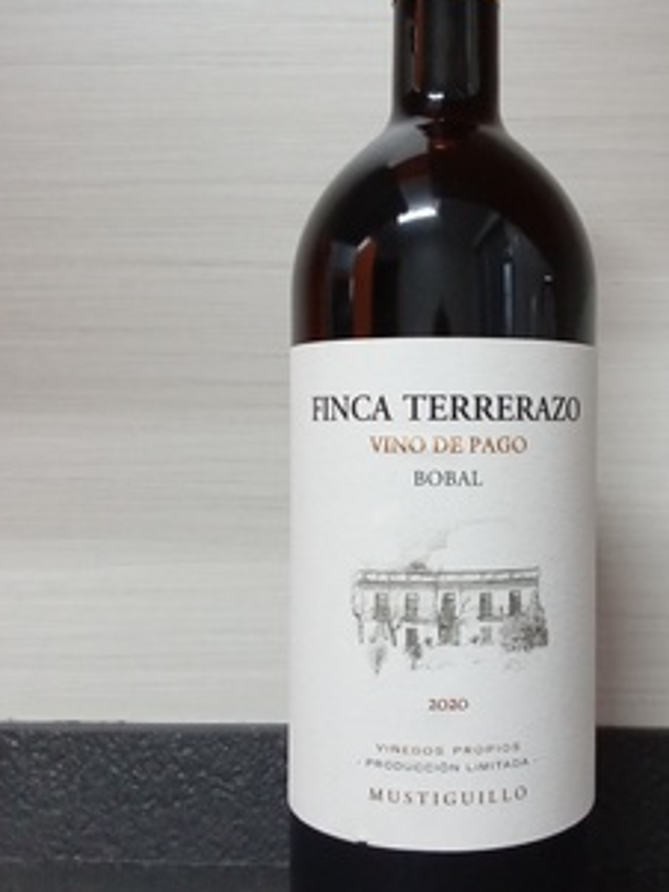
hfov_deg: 39.0
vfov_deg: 51.3
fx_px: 927
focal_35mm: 36
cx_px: 469
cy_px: 437
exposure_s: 1/25
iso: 353
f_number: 2
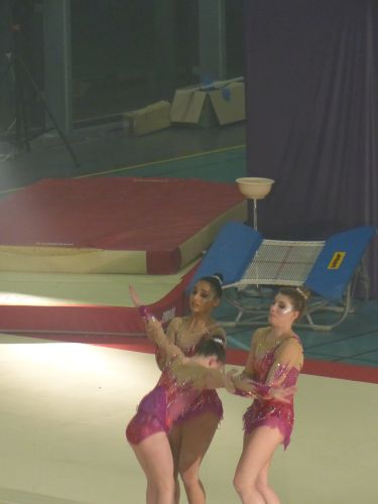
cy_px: 252
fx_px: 4412
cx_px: 189
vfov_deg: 6.5
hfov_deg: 4.9
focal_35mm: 303
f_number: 2.8
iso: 640
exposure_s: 1/320
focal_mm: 54.5
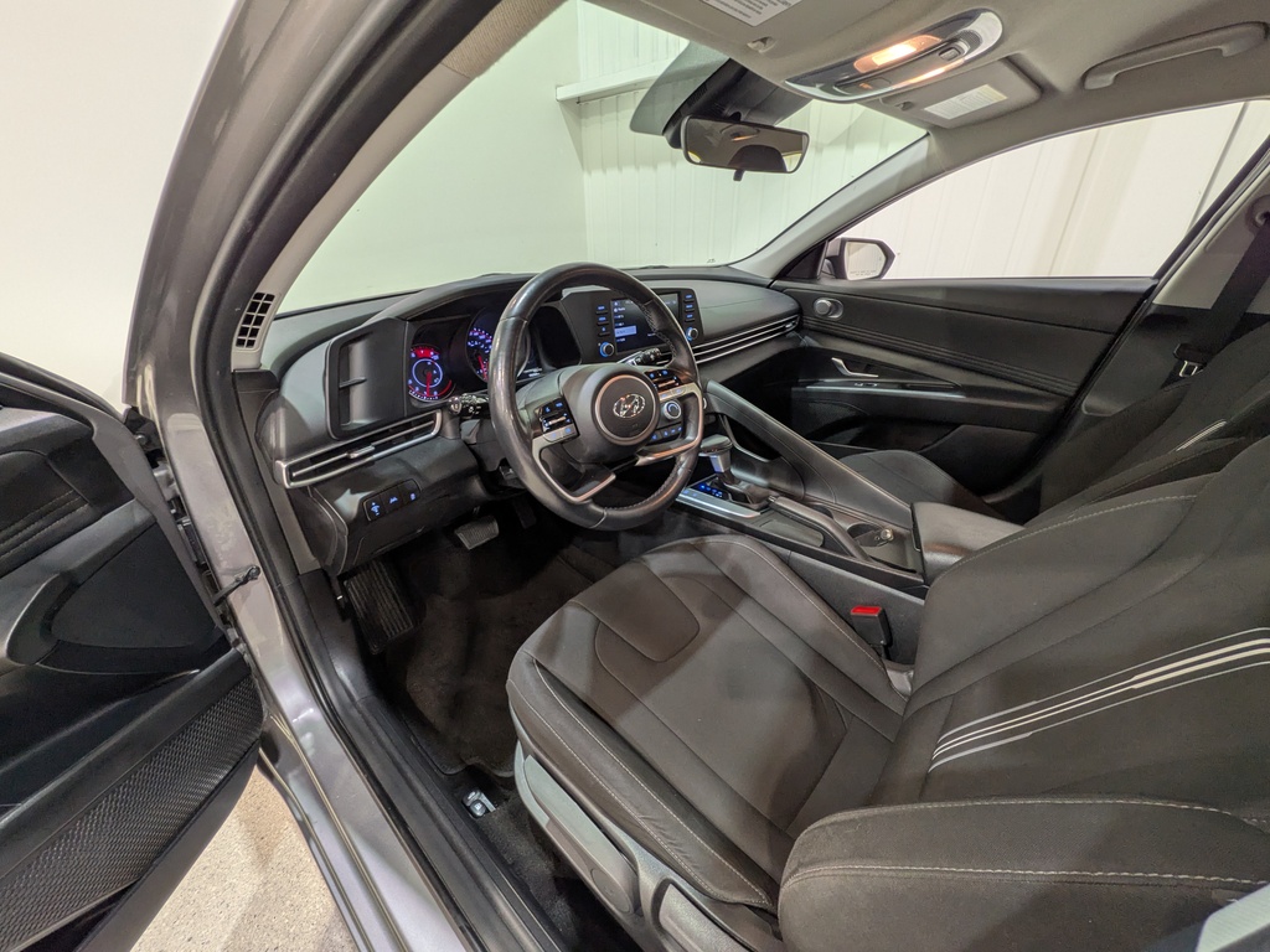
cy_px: 476
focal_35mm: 14
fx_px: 514
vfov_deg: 85.7
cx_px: 635
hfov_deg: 102.1
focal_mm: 1.83
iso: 53
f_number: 2.2
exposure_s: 1/25
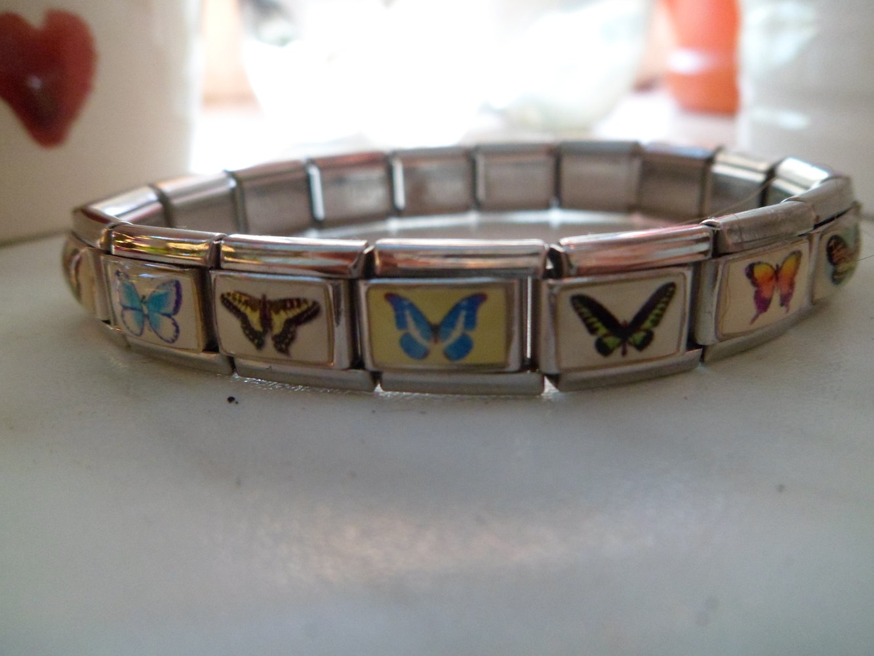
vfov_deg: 51.4
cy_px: 328
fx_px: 682
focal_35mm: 27
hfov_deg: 65.3
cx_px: 437
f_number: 3.3
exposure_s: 1/15
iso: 400
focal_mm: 4.9
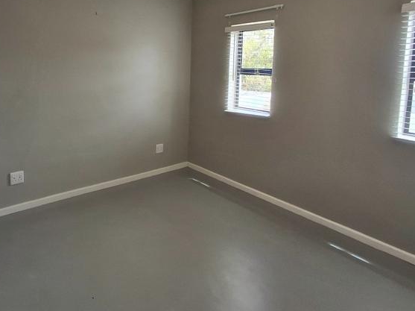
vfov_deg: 57.0
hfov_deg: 72.1
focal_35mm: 23
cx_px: 145
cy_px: 93
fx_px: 276
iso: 40
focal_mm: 1.64
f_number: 2.2
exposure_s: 1/167
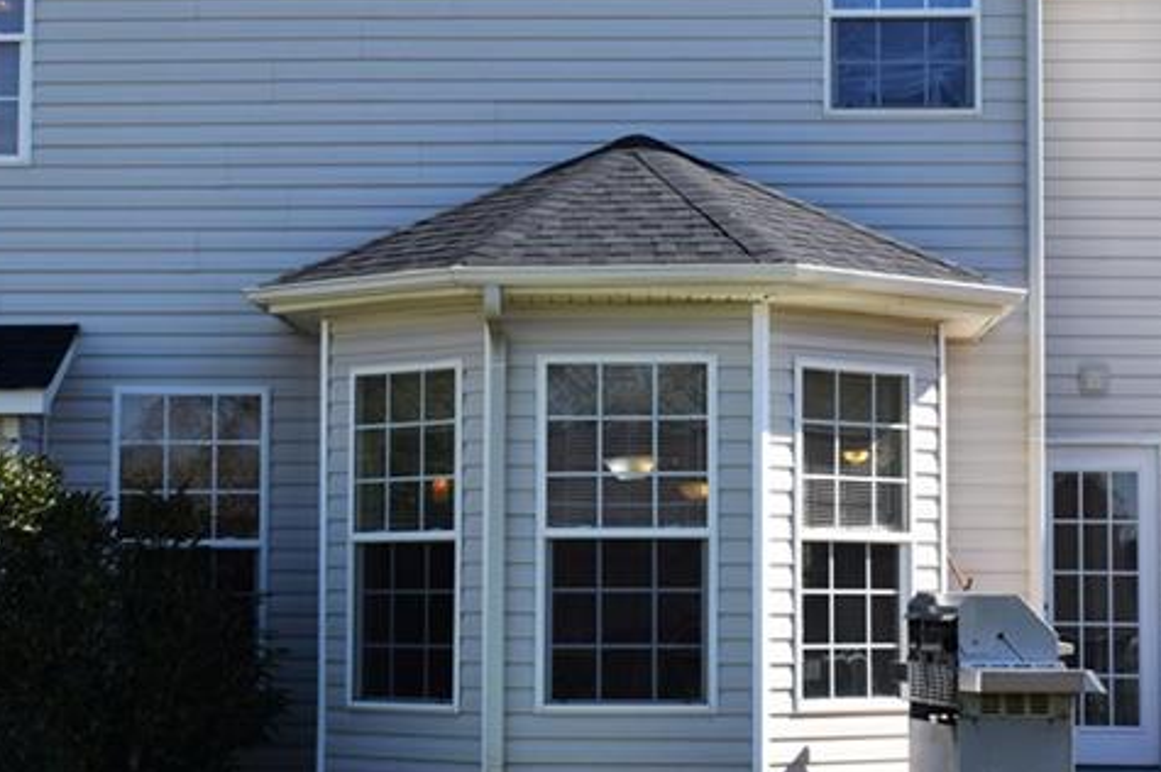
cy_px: 288
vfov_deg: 14.1
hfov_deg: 21.0
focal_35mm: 97
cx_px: 670
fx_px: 3126
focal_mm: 30
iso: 200
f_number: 9
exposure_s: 1/320
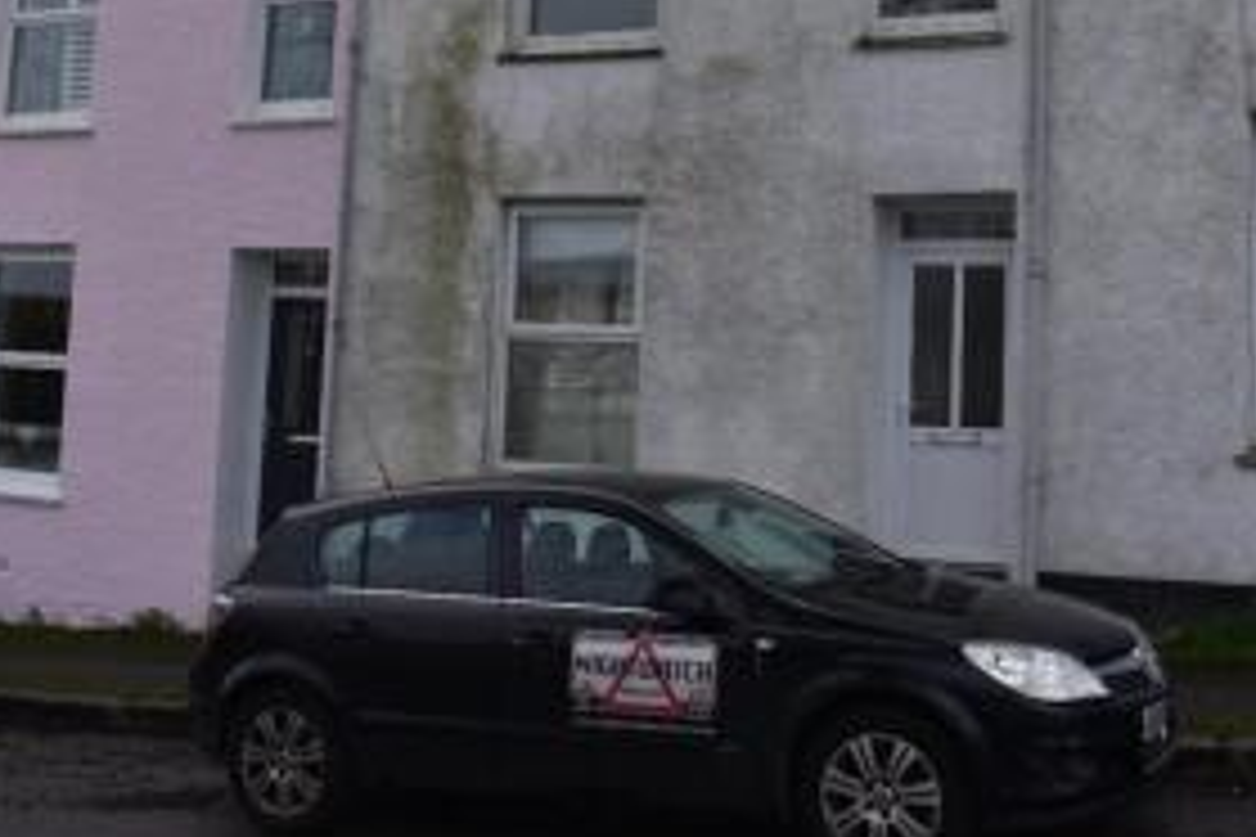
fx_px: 1605
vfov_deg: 28.6
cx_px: 756
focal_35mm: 46
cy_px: 169
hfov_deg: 42.5
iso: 200
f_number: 8
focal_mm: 18
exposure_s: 1/250
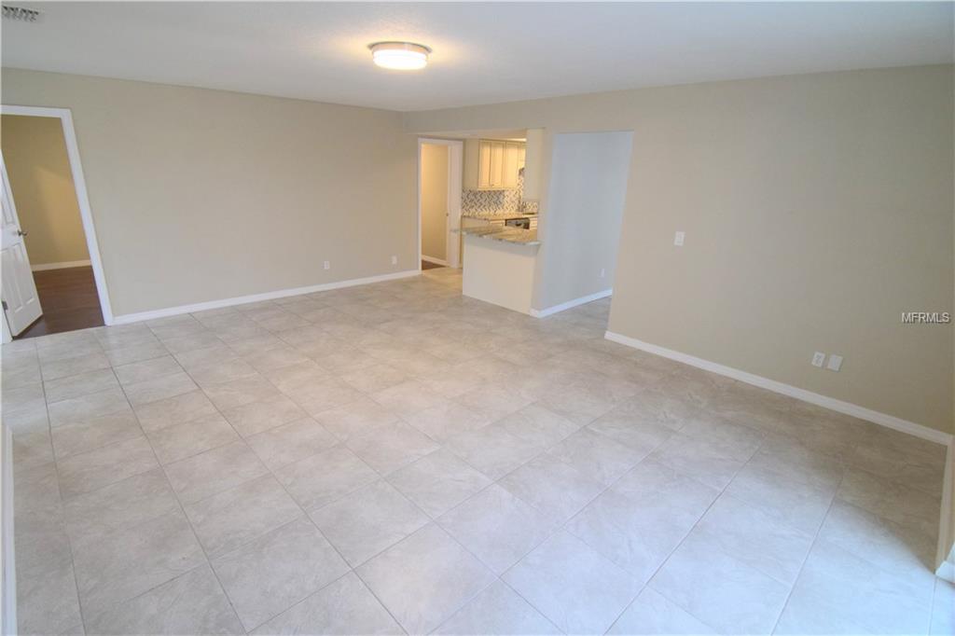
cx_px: 478
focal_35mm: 16
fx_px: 438
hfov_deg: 95.0
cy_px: 318
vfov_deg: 72.0
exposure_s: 1/60
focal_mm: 11
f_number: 6.3
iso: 1600
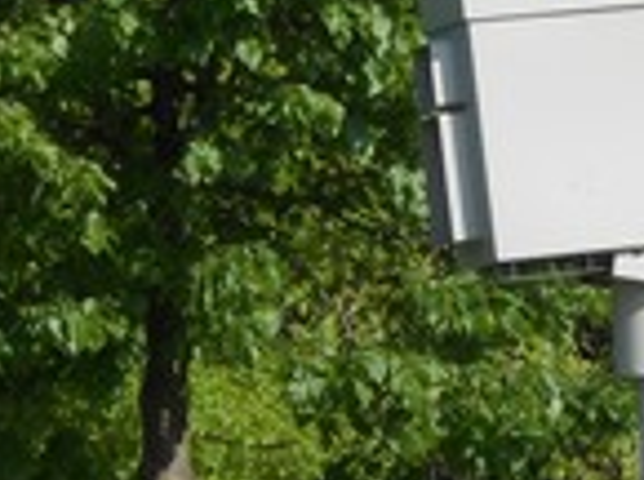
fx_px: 5326
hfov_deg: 6.8
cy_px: 609
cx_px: 942
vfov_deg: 5.1
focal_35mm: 287
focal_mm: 12.8
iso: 80
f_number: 18.9
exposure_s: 1/400
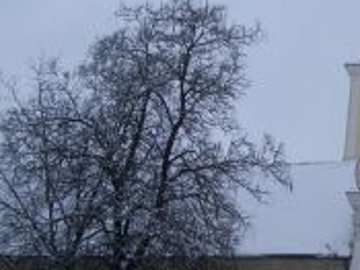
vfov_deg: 14.7
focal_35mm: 100
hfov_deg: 18.2
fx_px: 1039
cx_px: 483
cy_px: 195
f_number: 4.3
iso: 50
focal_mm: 5.8
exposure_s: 1/640
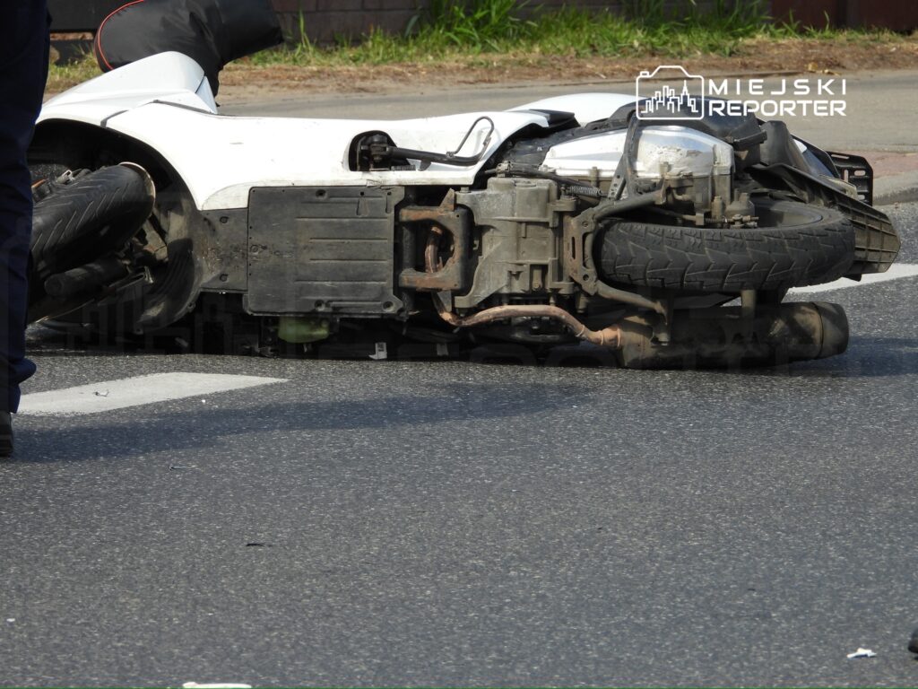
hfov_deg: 4.2
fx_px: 12385
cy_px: 344
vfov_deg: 3.2
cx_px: 459
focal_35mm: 467
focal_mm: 83.9
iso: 100
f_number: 5
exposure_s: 1/250
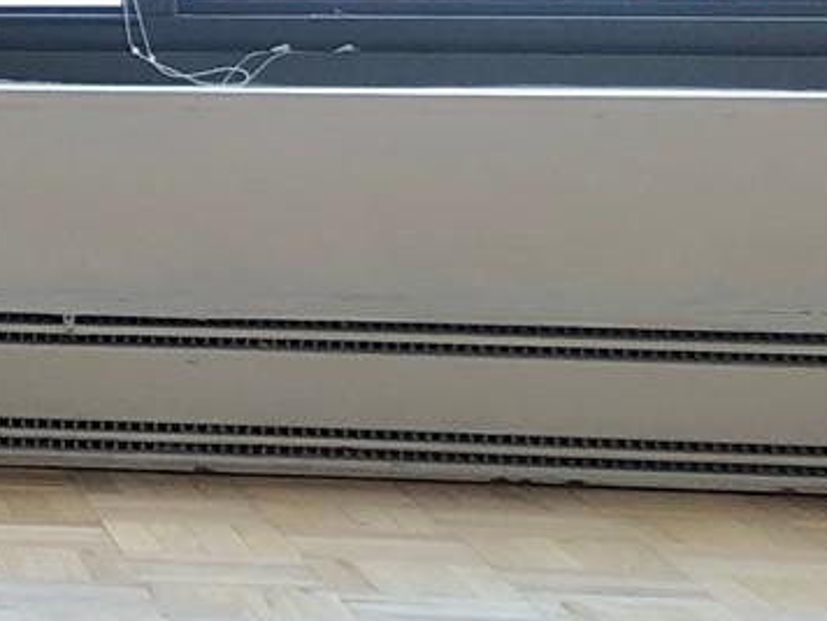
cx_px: -1536
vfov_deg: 9.0
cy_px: -254
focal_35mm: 161
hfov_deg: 9.8
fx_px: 3846
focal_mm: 3.99
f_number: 1.8
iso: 25
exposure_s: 1/40
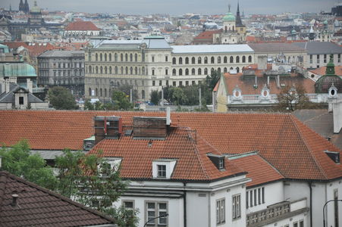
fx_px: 1495
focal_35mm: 158
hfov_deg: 13.0
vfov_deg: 8.7
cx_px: 171
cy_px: 114
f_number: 5.6
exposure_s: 1/160
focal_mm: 105
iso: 1600
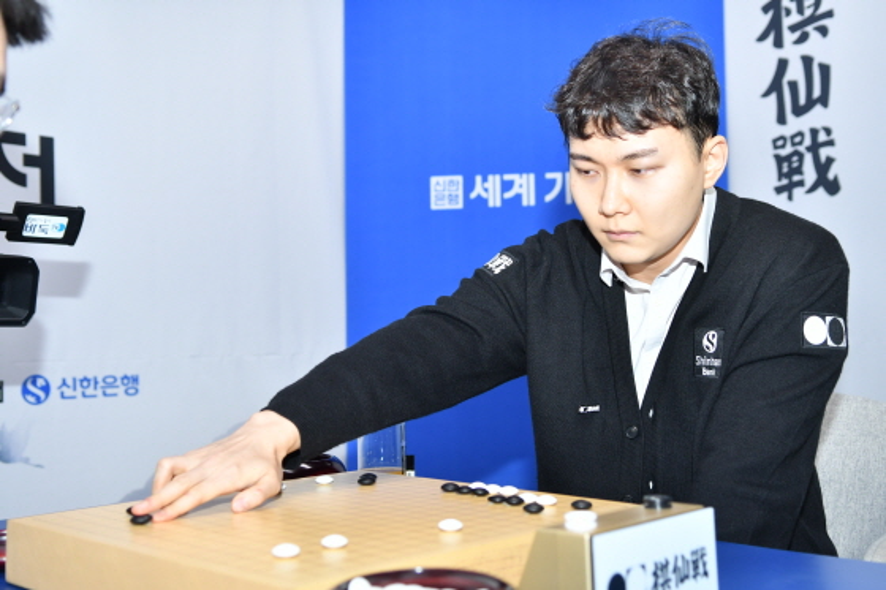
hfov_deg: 46.4
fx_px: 1033
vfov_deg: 31.9
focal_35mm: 42
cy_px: 295
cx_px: 443
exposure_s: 1/160
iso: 640
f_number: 4.5
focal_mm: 28
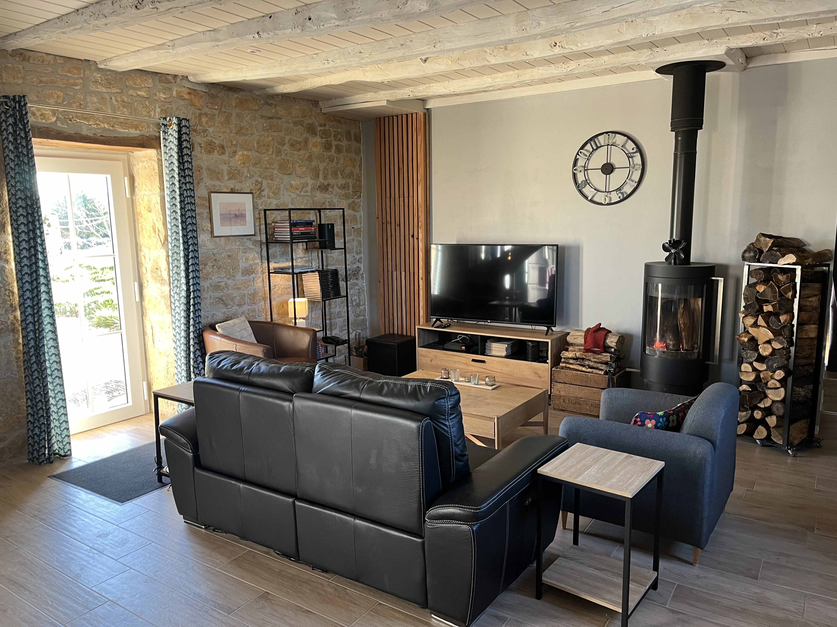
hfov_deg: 67.3
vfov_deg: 53.1
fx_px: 629
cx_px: 418
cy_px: 314
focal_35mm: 26
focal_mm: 5.1
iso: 125
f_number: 1.6
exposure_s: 1/50
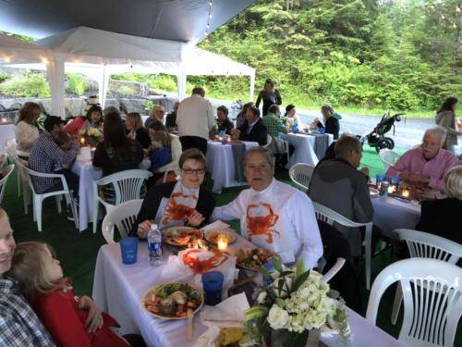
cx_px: 231
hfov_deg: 63.4
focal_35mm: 28
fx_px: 374
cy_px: 174
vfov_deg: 49.7
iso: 64
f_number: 1.8
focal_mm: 4
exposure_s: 1/15
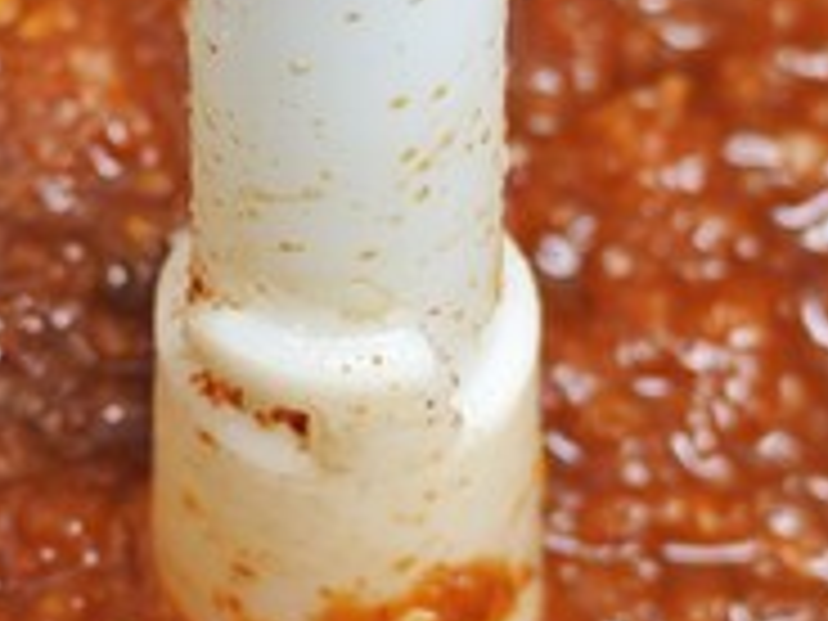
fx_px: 5382
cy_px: 223
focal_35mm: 225
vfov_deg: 6.6
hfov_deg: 8.8
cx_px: 252
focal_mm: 8.72
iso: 250
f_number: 1.63
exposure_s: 1/60
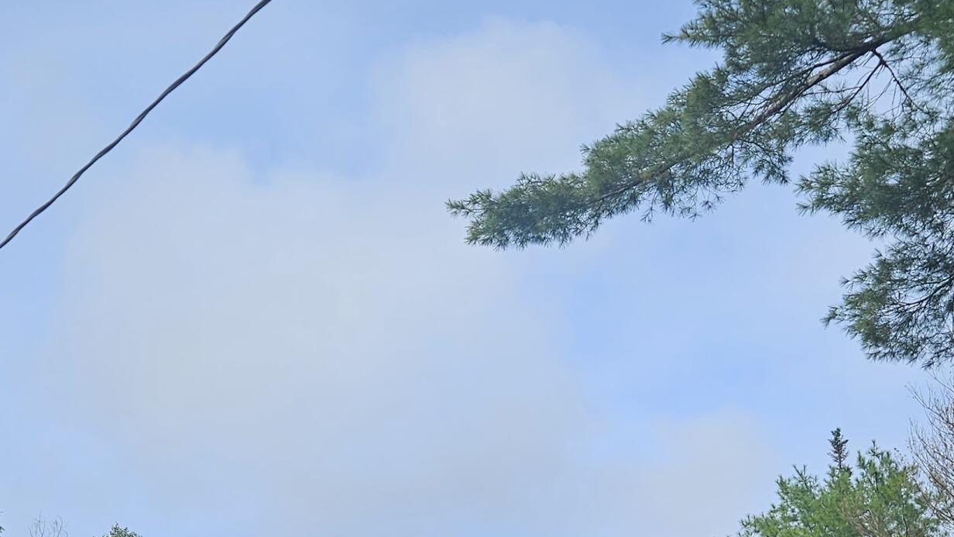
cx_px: 548
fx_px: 1543
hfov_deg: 34.3
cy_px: 597
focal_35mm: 61
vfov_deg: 18.9
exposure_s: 1/2032
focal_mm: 5.4
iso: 25
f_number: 1.8
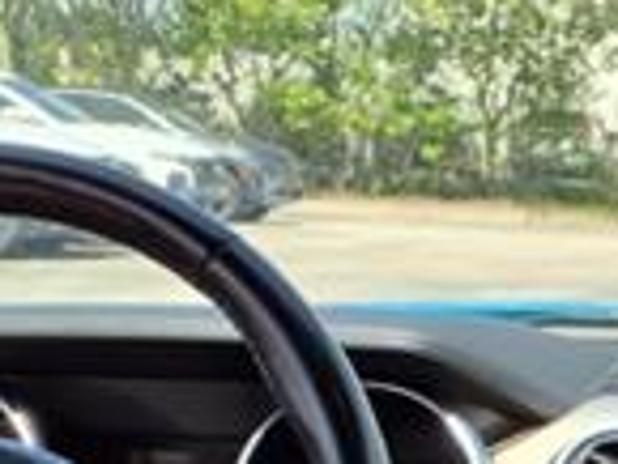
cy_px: 711
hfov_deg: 15.6
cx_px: 848
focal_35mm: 119
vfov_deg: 11.9
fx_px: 2126
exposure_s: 1/455
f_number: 1.9
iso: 40
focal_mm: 3.58
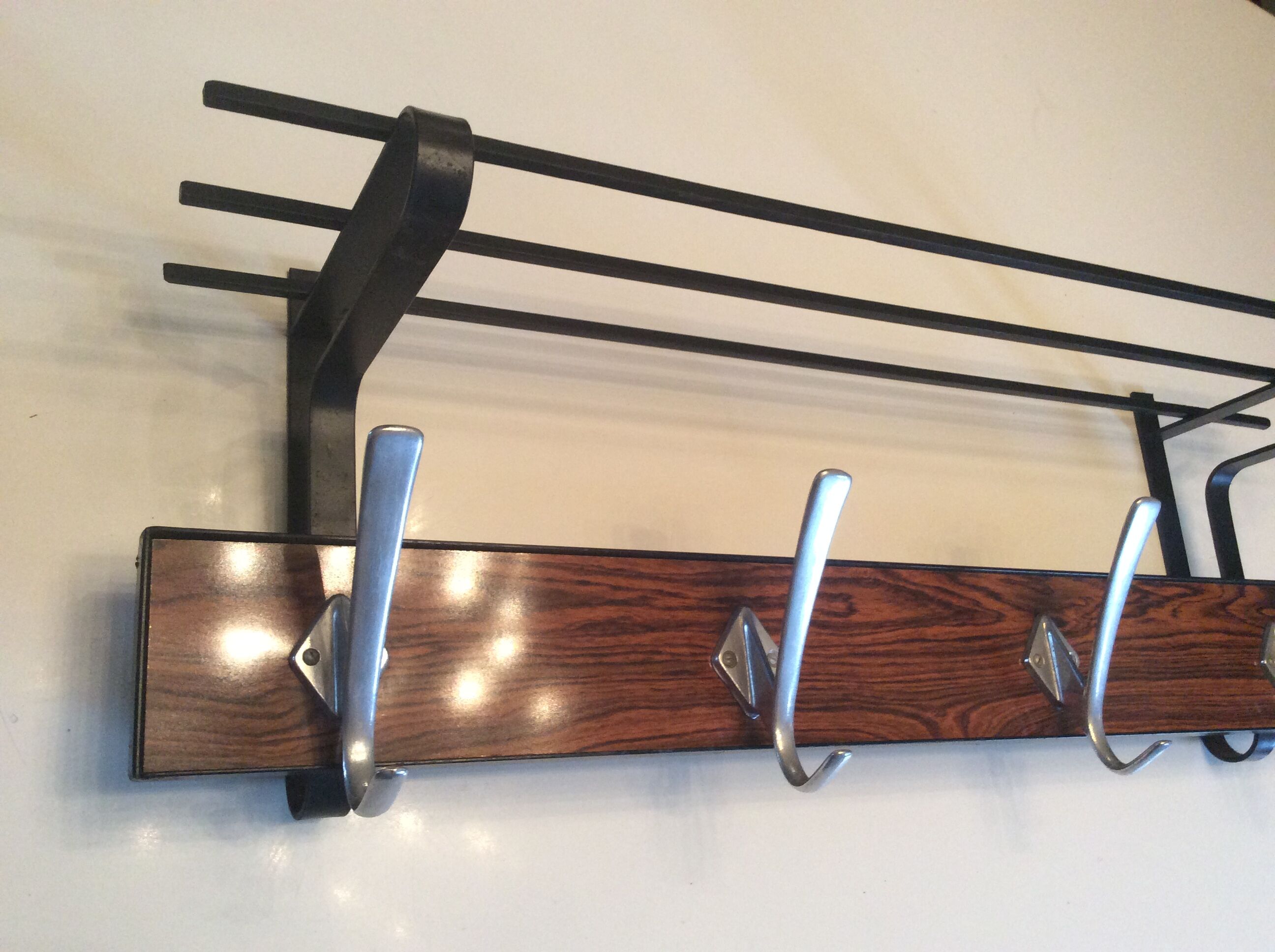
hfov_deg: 56.9
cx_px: 638
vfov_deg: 44.1
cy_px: 476
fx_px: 1177
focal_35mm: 32
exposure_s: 1/25
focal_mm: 3.3
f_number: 2.4
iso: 125
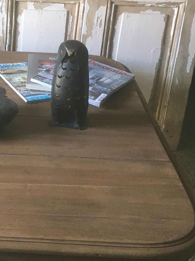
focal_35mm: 76
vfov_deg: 25.5
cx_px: -25
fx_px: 571
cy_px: 86
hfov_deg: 18.6
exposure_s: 1/33
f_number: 2.2
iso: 100
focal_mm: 4.15
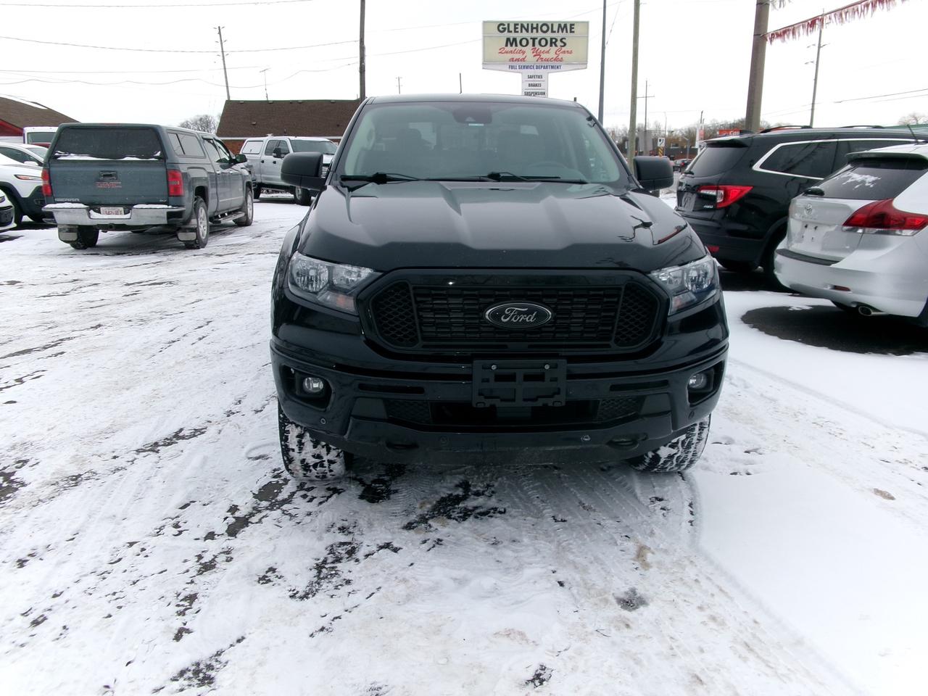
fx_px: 751
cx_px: 464
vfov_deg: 49.7
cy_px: 348
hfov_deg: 63.4
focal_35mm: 28
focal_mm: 5.1
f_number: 10.8
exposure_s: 1/40
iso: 100
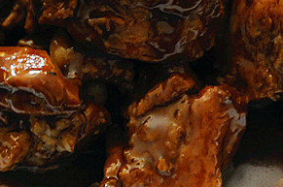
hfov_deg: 8.3
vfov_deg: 5.5
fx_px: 1938
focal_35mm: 247
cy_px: -5
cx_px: 103
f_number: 4.8
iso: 1600
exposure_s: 1/30
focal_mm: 60
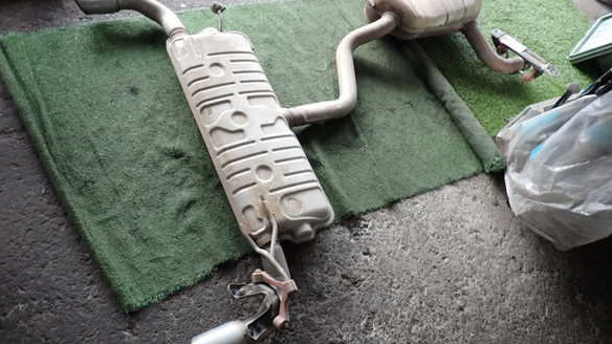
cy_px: 162
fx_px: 454
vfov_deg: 41.4
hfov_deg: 67.9
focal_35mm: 28
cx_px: 305
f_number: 2
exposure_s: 1/60
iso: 200
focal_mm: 4.5
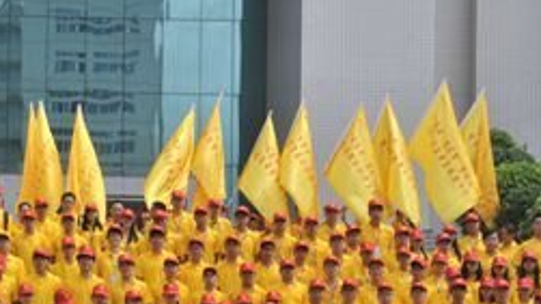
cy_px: 304
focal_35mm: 97
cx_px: 114
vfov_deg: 12.3
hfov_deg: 21.7
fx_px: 1392
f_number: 25
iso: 200
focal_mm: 31
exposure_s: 1/50
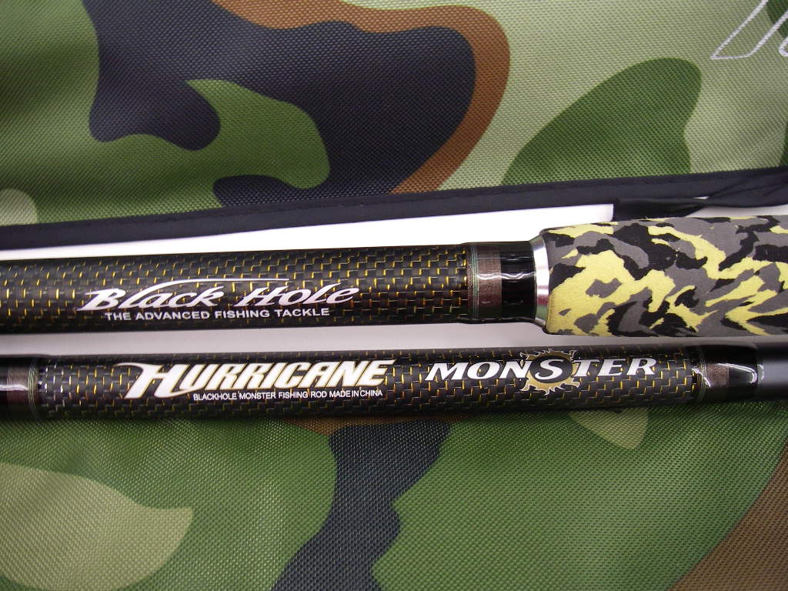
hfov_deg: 49.0
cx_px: 394
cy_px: 296
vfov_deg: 37.7
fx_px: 865
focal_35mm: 38
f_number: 3.3
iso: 160
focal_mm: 6.3
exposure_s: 1/50
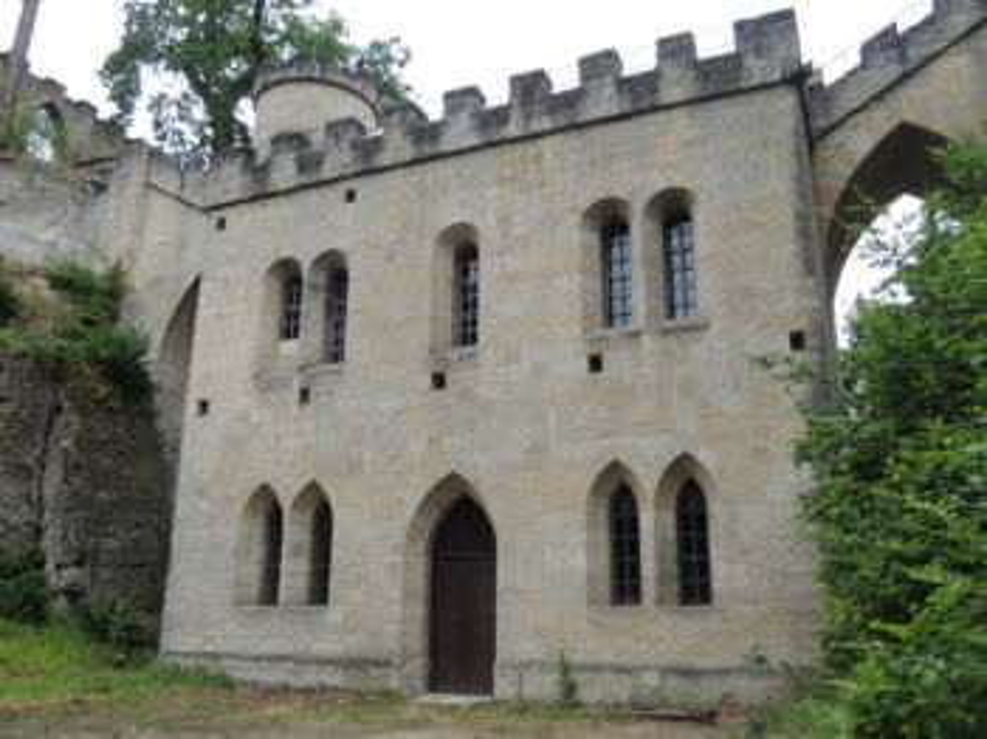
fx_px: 883
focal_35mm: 31
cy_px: 370
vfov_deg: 45.4
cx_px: 494
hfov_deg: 58.4
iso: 100
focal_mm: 5.5
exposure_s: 1/100
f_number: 3
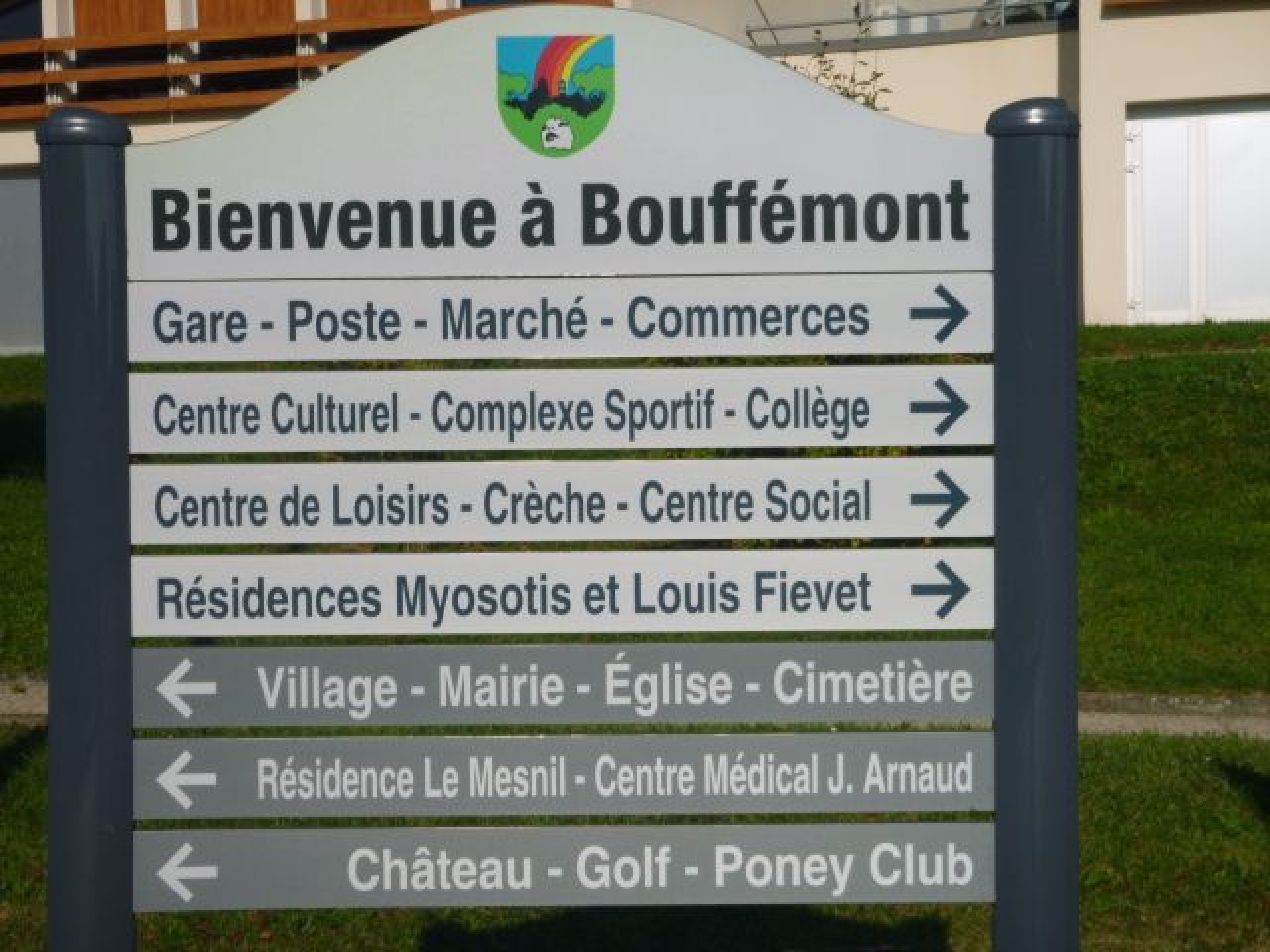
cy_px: 476
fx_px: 2605
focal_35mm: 71
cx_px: 635
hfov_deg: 27.4
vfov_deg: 20.7
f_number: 5.5
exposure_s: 1/1300
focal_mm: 12.8
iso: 100
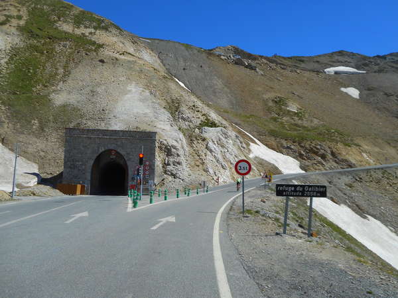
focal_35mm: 29
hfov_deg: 61.7
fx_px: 333
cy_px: 149
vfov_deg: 48.2
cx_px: 199
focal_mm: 5.2
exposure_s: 1/1000
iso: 80
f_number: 4
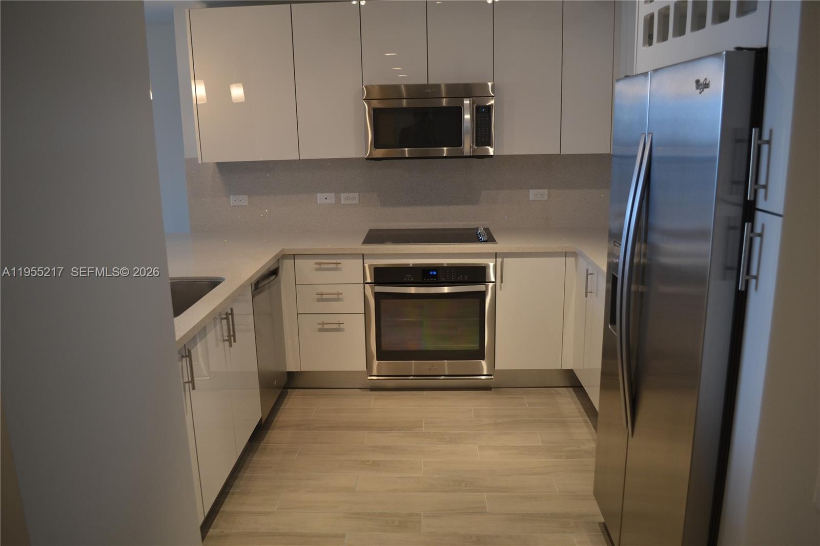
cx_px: 410
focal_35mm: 27
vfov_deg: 47.9
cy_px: 273
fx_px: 615
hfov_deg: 67.4
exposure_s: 1/50
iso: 400
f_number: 3.5
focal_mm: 18
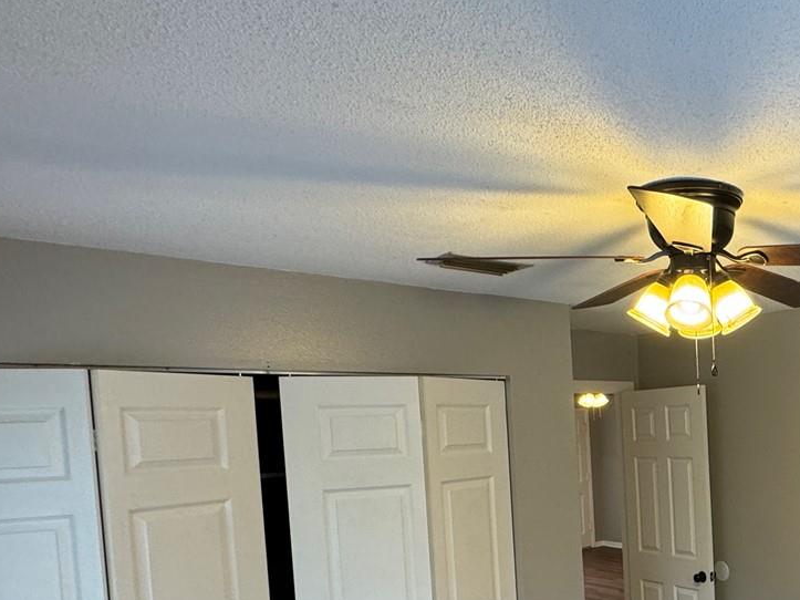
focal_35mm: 31
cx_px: 781
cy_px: 464
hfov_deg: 49.0
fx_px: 716
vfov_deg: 43.7
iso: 250
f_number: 2.2
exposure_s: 1/60
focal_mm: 2.22
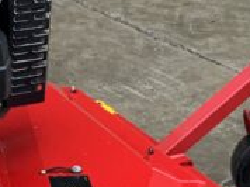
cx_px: -48
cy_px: 112
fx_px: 1204
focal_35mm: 167
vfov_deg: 8.9
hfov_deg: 11.6
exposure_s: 1/90
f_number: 1.8
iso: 64
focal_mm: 3
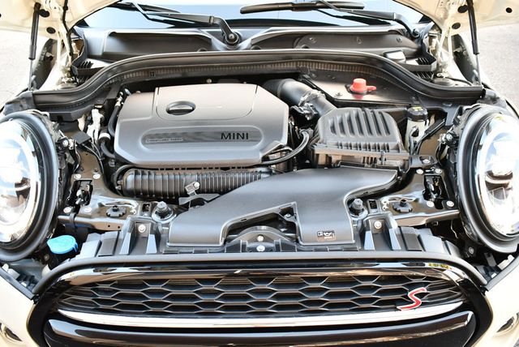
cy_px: 174
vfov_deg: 36.9
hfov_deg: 53.1
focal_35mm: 36
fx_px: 519
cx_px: 260
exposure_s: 1/125
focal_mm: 18
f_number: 3.5
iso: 800
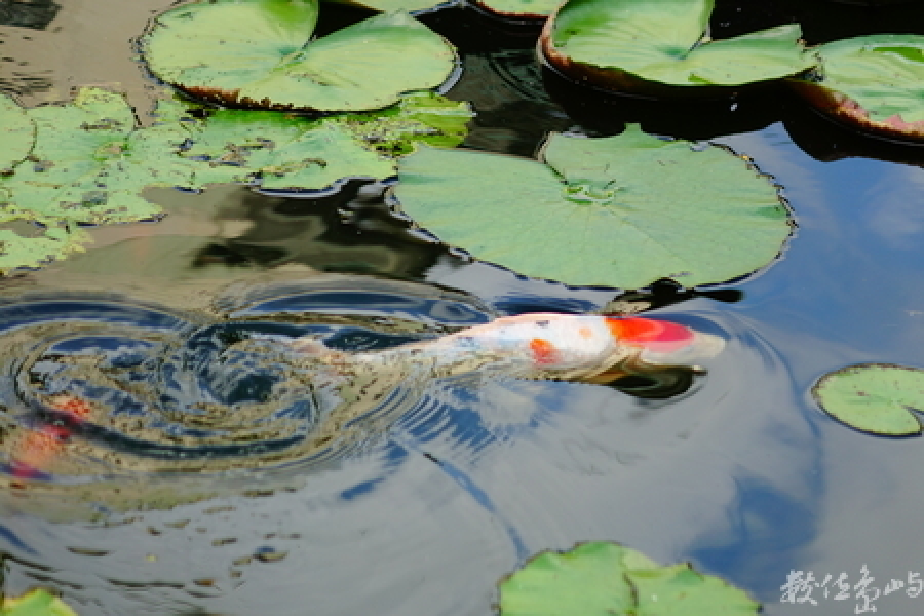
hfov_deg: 10.3
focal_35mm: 200
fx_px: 5133
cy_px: 308
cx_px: 462
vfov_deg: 6.9
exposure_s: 1/1000
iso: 125
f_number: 2.8
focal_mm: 73.3
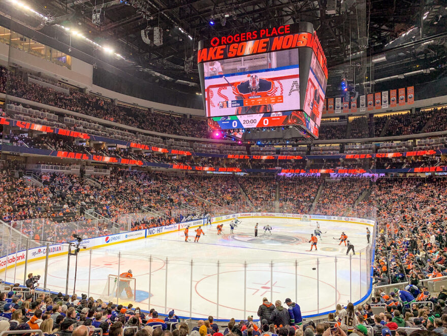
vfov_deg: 53.1
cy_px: 168
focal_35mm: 26
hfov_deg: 67.3
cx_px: 224
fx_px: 336
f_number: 1.8
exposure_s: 1/190
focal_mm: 4.25
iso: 25
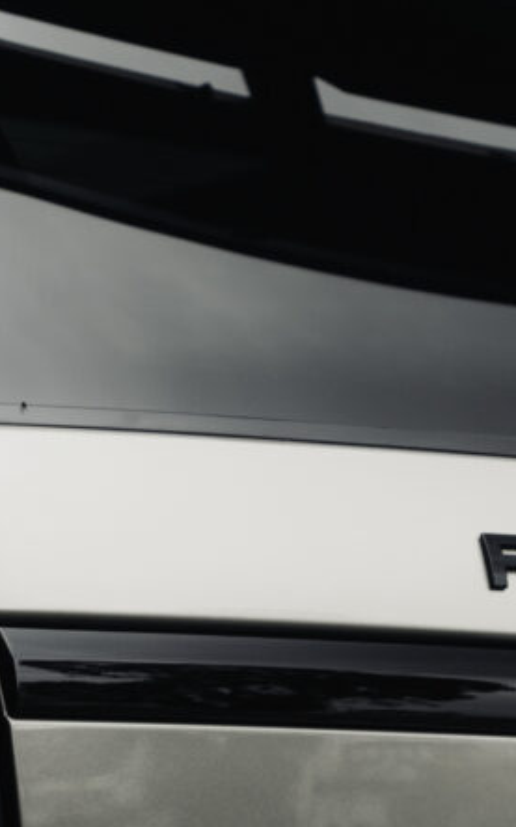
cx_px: 258
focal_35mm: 160
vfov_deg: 13.0
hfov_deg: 8.2
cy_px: 739
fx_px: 3605
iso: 125
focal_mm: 45.9
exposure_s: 1/160
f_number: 3.2
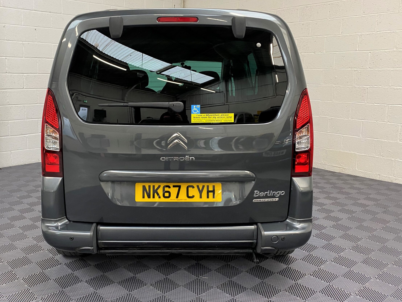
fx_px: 348
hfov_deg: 59.7
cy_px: 147
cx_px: 171
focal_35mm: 30
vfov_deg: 46.8
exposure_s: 1/50
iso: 100
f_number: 1.8
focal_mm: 4.25
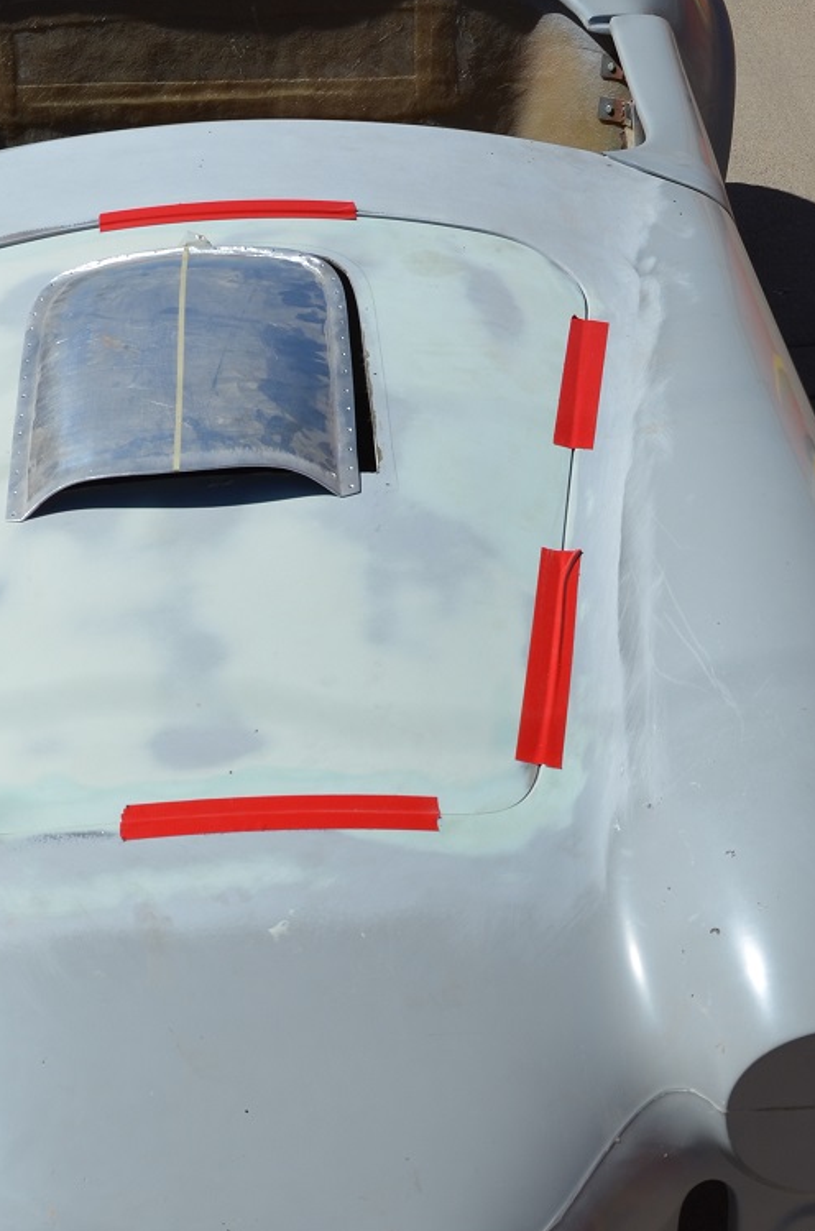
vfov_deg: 26.3
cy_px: 722
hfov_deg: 17.6
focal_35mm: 77
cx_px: 261
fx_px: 2627
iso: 100
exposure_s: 1/400
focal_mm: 26
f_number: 10
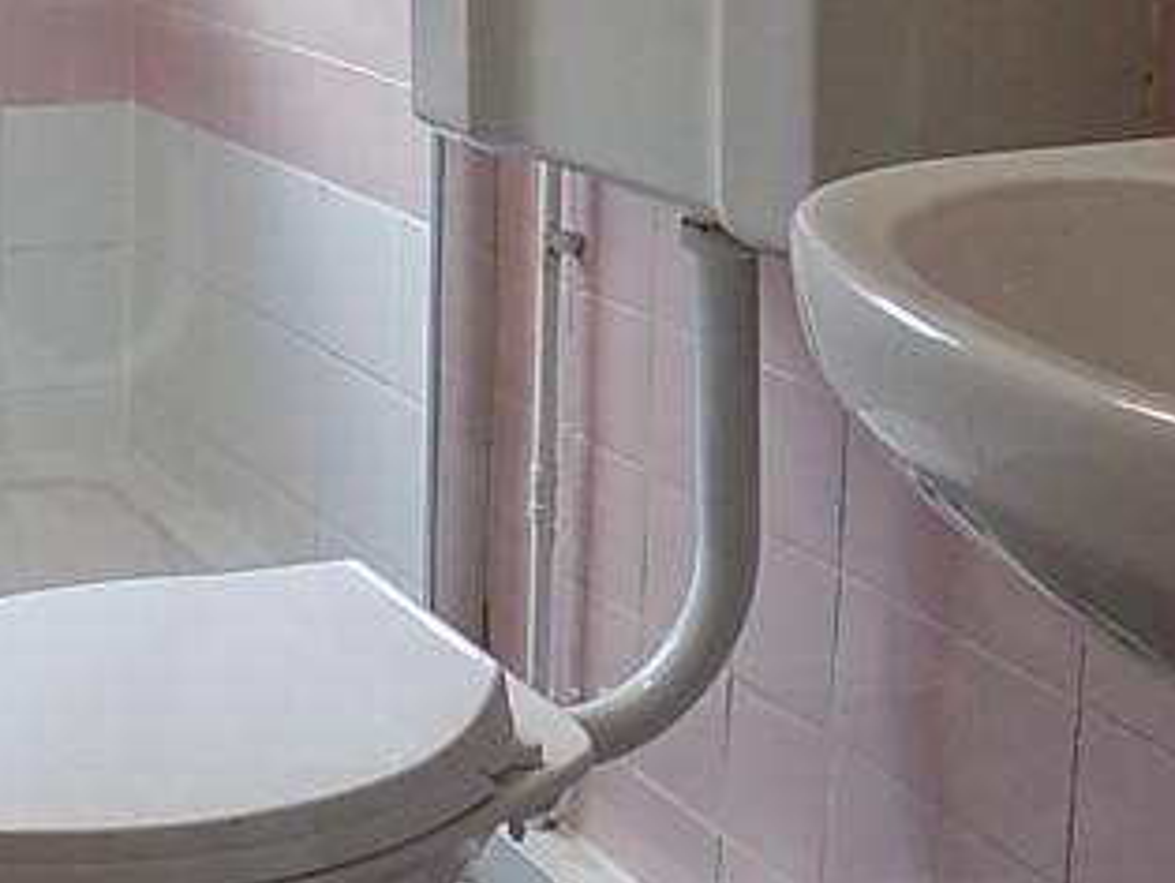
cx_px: -15
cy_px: -64
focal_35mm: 75
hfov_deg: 24.7
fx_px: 2548
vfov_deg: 19.0
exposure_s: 1/30
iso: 100
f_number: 3.1
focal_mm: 4
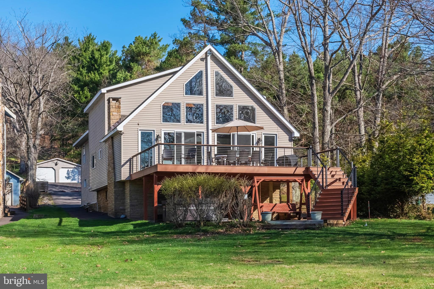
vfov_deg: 23.8
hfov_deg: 35.1
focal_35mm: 57
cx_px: 217
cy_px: 144
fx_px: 687
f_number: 11
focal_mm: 38
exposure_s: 1/500
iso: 400
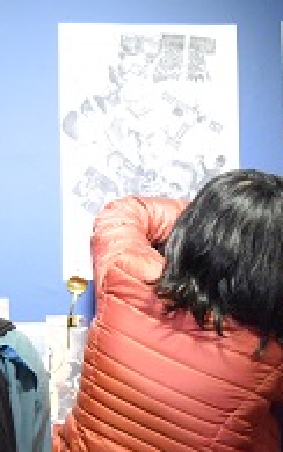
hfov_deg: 10.4
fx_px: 1550
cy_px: 359
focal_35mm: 126
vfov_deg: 16.5
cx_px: 74
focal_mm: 25
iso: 4000
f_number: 4
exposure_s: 1/60
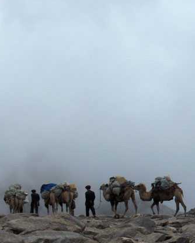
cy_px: 170
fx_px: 822
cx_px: 235
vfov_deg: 16.8
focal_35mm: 114
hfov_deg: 13.2
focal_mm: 11.4
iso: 100
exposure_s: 1/1515
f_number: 5.4
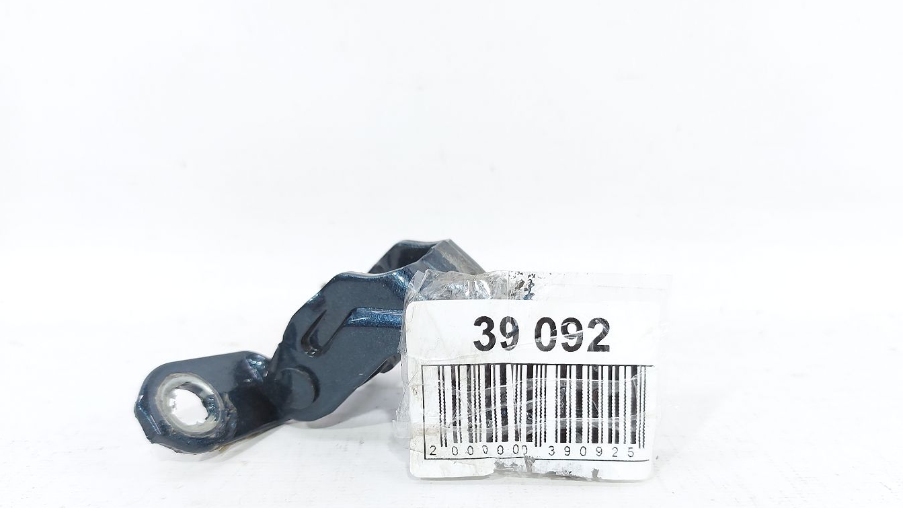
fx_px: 646
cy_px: 348
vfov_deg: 42.2
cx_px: 466
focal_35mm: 27
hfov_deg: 69.9
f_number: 1.8
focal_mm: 5.23
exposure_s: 1/50
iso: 100
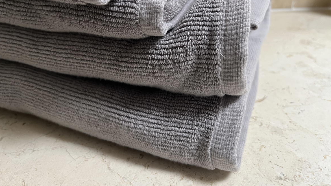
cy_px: 63
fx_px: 255
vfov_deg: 39.7
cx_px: 167
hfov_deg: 66.1
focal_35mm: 29
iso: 250
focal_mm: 5.1
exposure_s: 1/60
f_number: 1.6
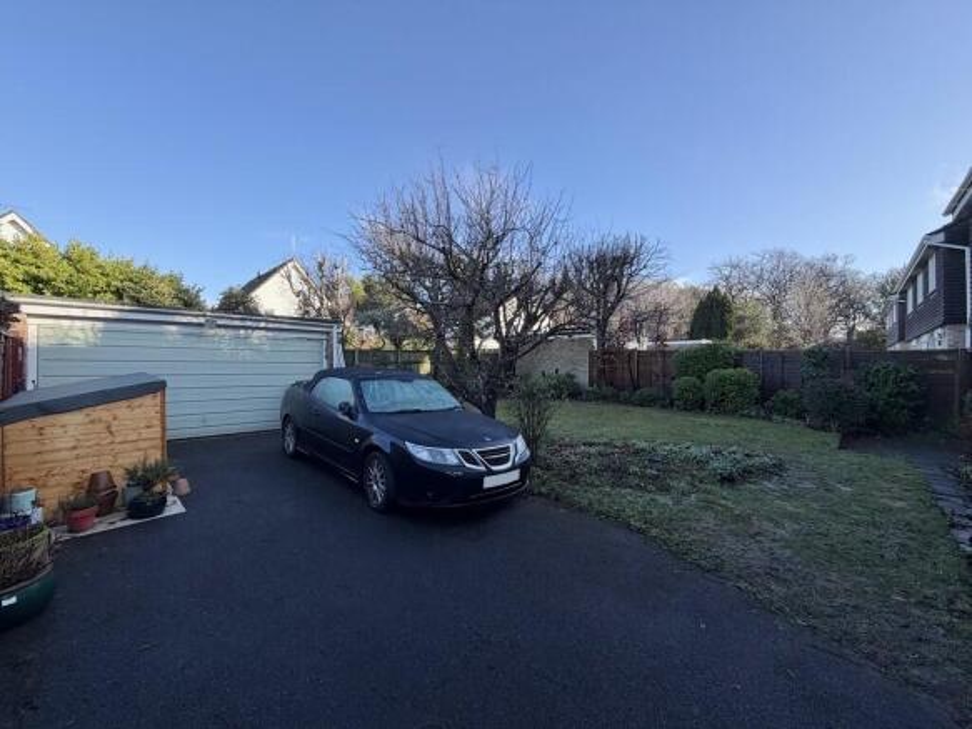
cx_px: 486
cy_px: 364
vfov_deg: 85.7
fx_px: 393
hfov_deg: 102.1
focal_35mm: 14
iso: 50
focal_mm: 2.22
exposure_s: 1/502
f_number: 2.2
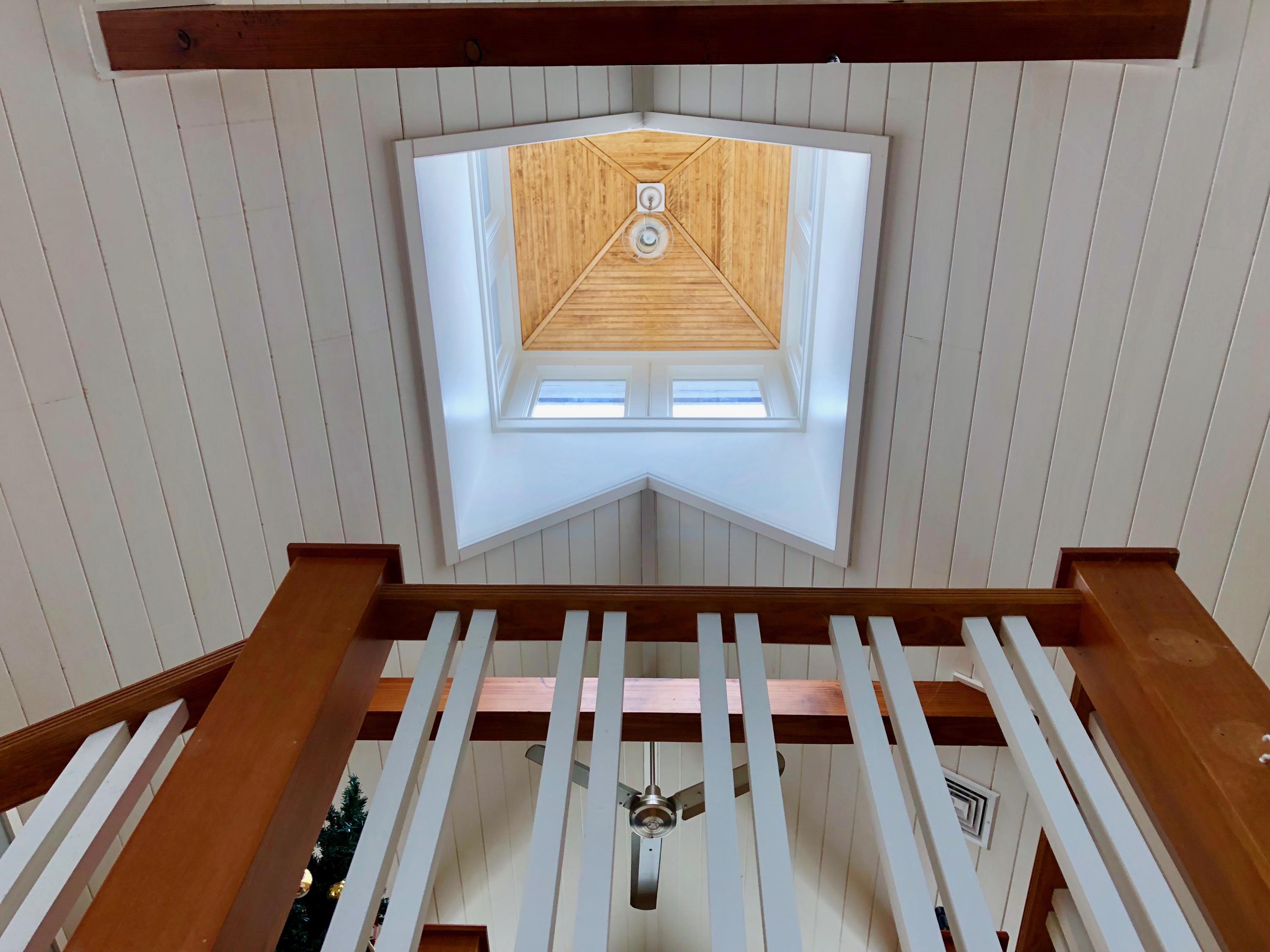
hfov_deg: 63.4
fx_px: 1027
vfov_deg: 49.7
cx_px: 635
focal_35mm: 28
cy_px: 476
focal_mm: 3.99
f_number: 1.8
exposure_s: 1/120
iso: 64
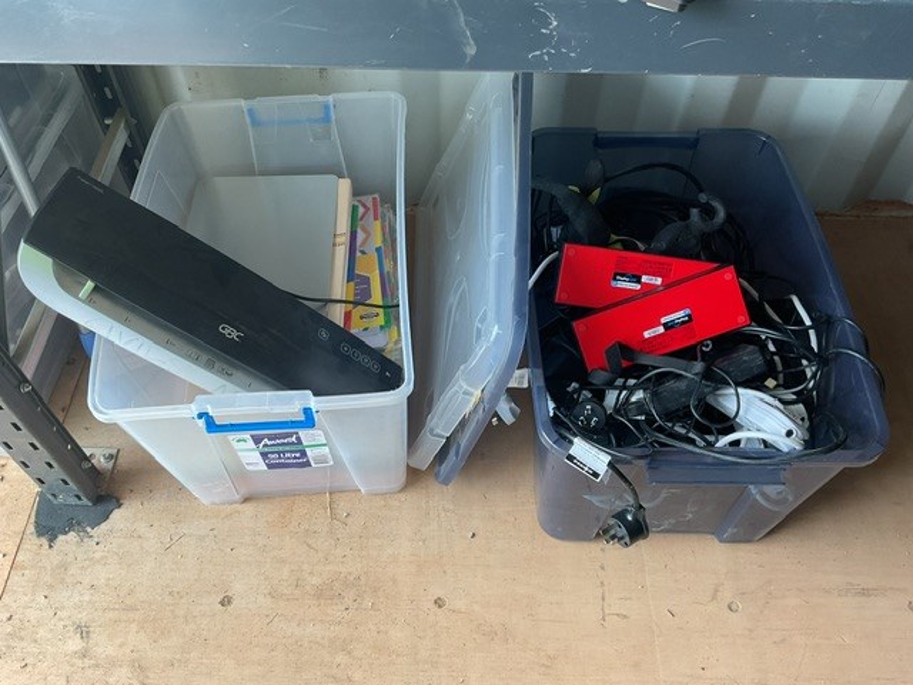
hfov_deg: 61.7
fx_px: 765
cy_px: 342
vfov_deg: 48.2
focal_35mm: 29
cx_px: 456
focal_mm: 3
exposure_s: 1/120
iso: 50
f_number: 1.8
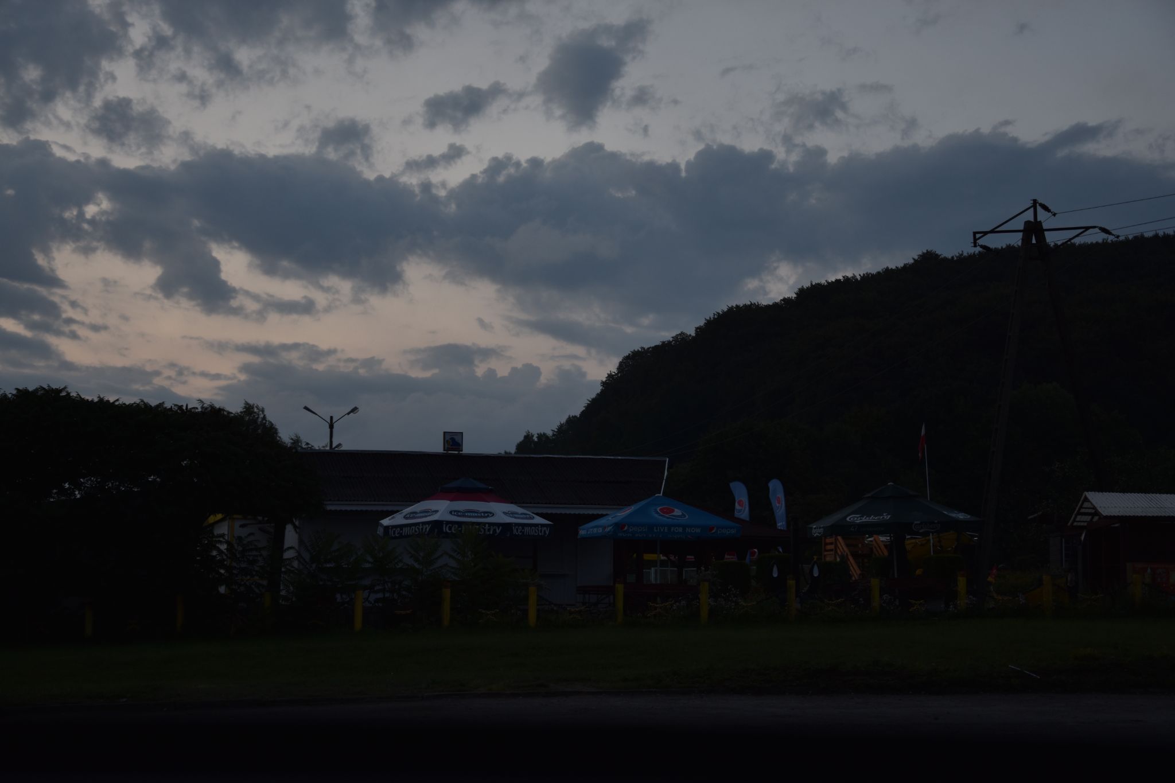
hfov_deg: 29.9
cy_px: 392
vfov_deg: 20.2
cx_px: 588
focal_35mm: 68
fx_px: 2203
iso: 100
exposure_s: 1/50
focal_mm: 45
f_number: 4.8
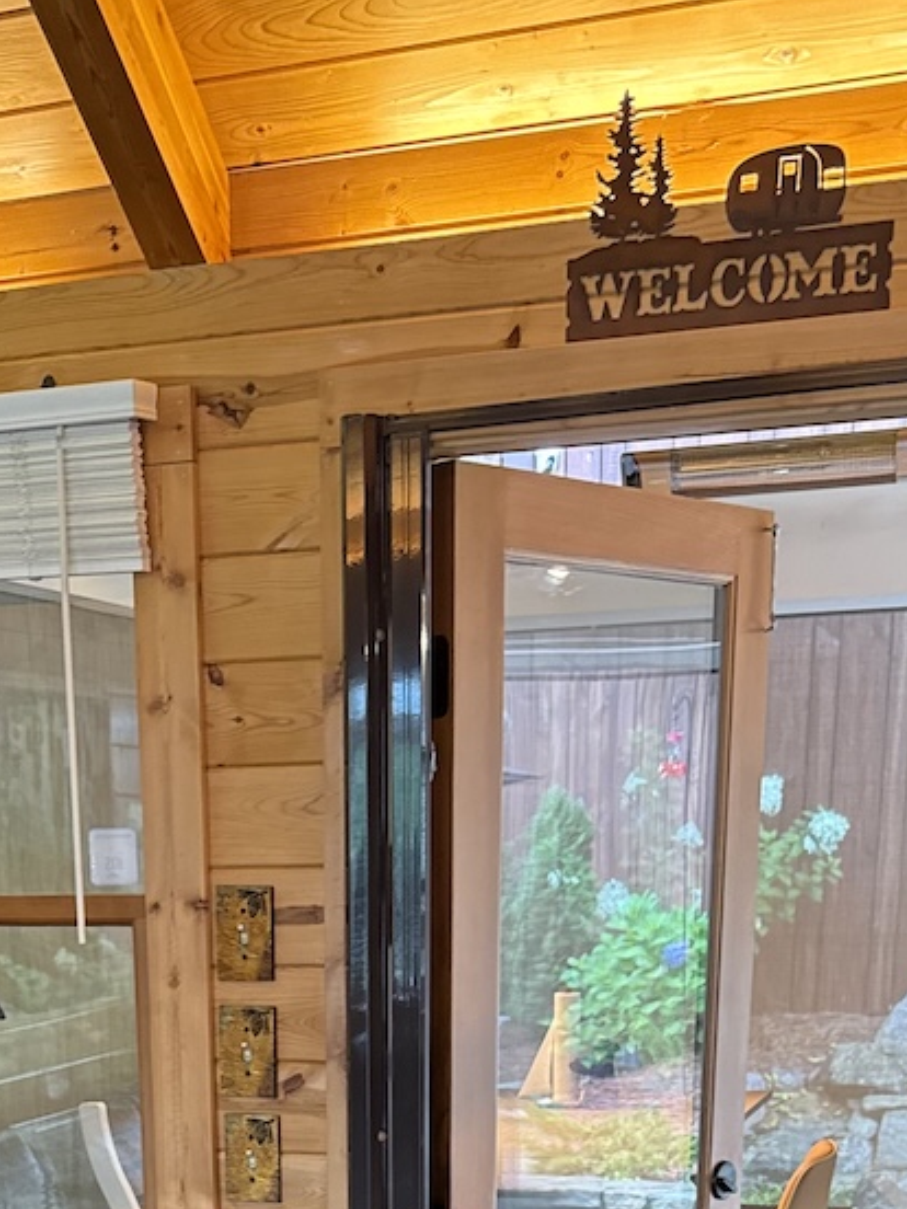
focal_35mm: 58
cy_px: 1438
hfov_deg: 25.0
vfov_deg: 28.9
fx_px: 2026
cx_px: 241
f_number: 1.78
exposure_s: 1/60
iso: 400
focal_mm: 6.76
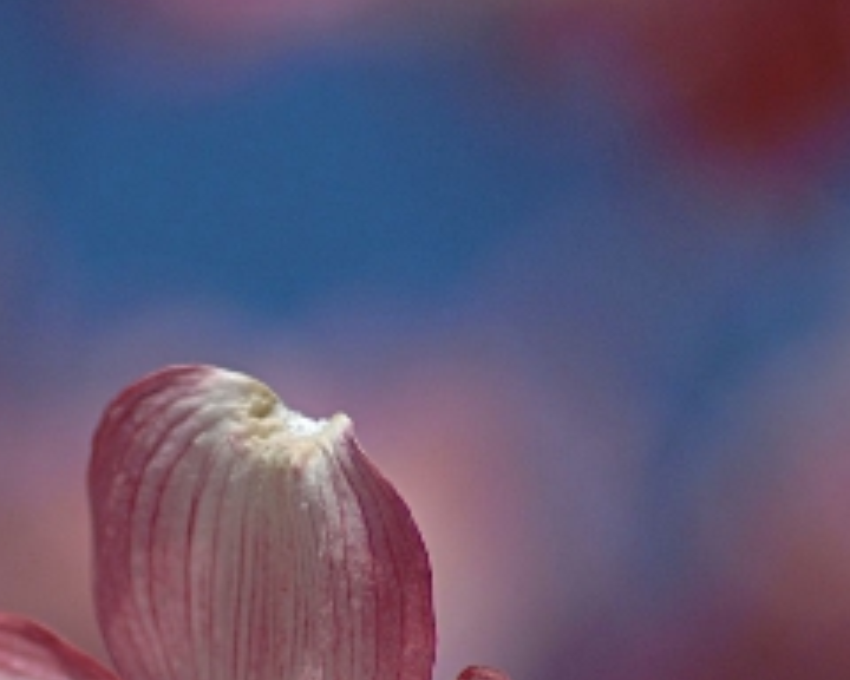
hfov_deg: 8.7
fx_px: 5560
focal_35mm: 221
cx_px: 195
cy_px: 868
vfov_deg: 6.9
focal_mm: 50
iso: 200
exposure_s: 1/4000
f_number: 2.8
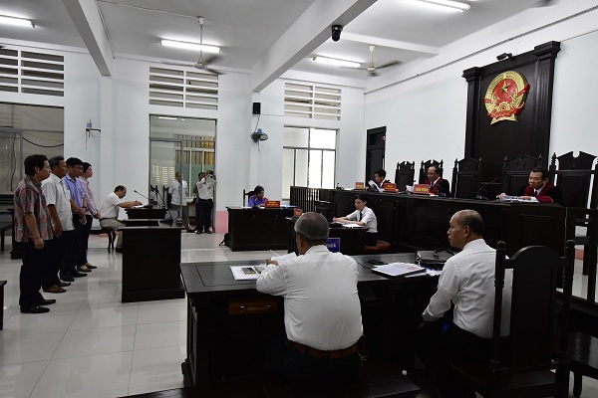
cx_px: 299
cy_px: 199
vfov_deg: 57.2
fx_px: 365
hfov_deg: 78.6
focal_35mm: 22
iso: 4500
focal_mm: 15
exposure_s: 1/60
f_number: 11
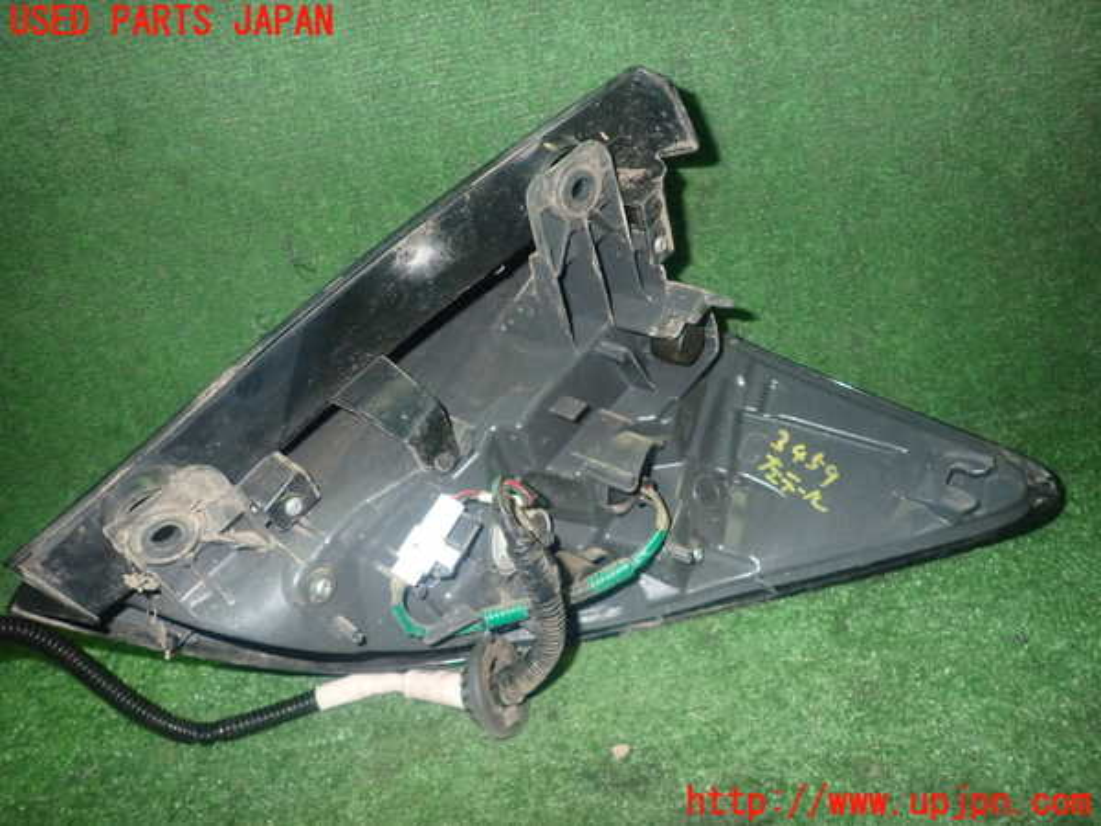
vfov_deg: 54.9
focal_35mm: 25
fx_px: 795
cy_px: 413
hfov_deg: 69.4
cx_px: 550
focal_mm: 4.5
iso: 800
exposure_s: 1/30
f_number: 5.6
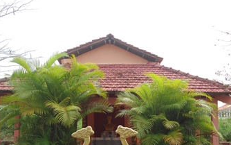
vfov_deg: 27.2
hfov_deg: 42.6
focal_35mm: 47
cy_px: 101
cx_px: 109
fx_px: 296
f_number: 3.2
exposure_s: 1/500
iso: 80
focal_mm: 6.7
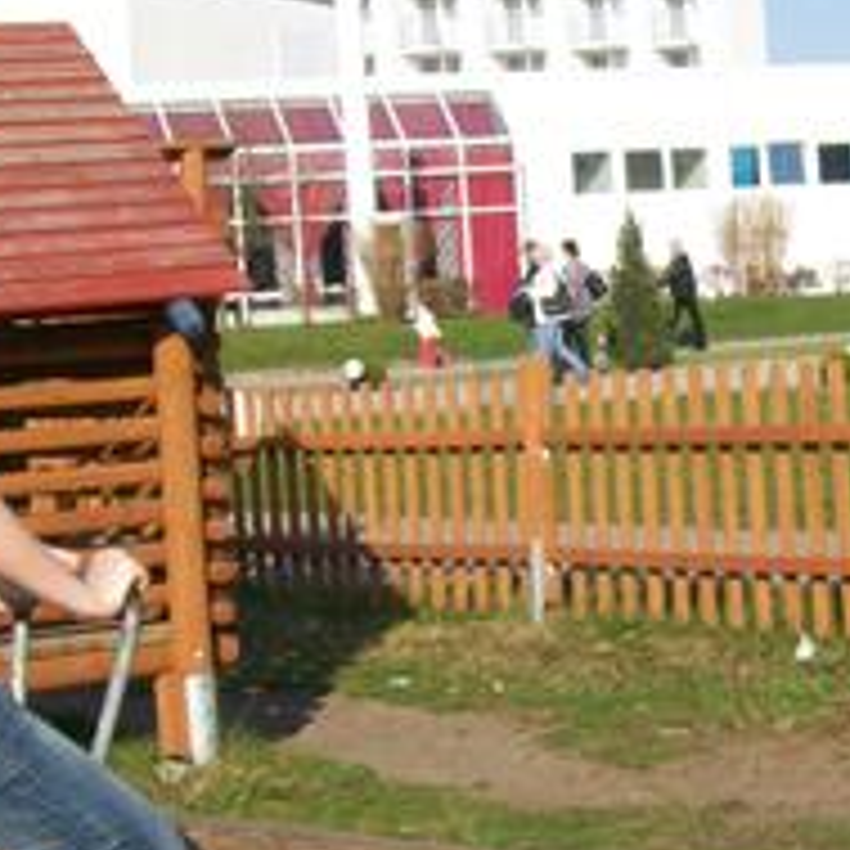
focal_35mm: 102
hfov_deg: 17.0
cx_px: 652
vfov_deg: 17.0
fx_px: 2834
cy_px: 549
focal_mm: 6.1
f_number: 4.9
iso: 64
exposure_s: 1/320
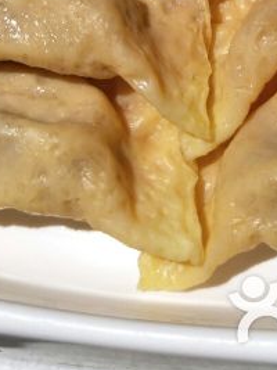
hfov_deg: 23.0
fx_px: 673
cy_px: -104
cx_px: 213
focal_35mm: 63
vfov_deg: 26.4
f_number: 1.7
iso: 81
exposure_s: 1/50
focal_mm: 4.1
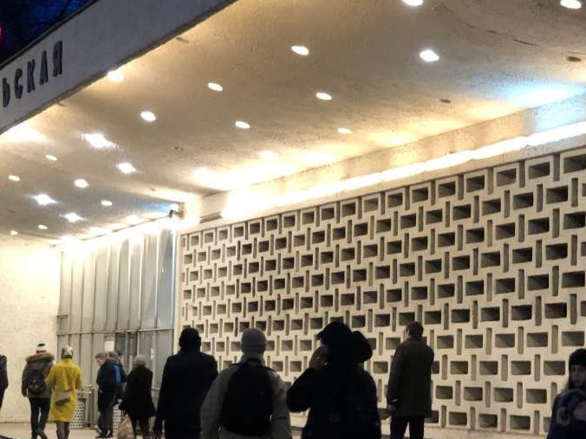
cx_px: 419
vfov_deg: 14.8
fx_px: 1693
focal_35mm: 100
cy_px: 244
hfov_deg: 19.5
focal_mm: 6
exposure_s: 1/17
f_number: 2.4
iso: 160
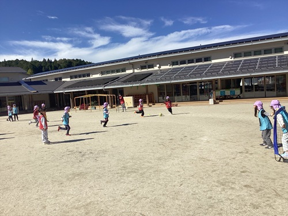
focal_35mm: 31
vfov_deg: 45.4
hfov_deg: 58.4
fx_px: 258
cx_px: 144
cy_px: 108
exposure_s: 1/2092
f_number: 2.4
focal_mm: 3.3
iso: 25
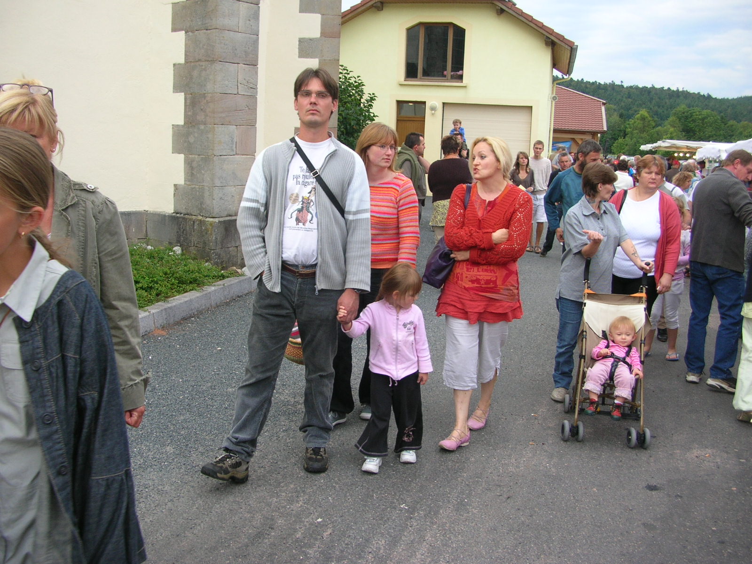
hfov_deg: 52.6
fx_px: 760
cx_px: 376
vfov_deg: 40.7
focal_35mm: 35
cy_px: 282
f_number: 2.8
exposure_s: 1/98
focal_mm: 5.8
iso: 50
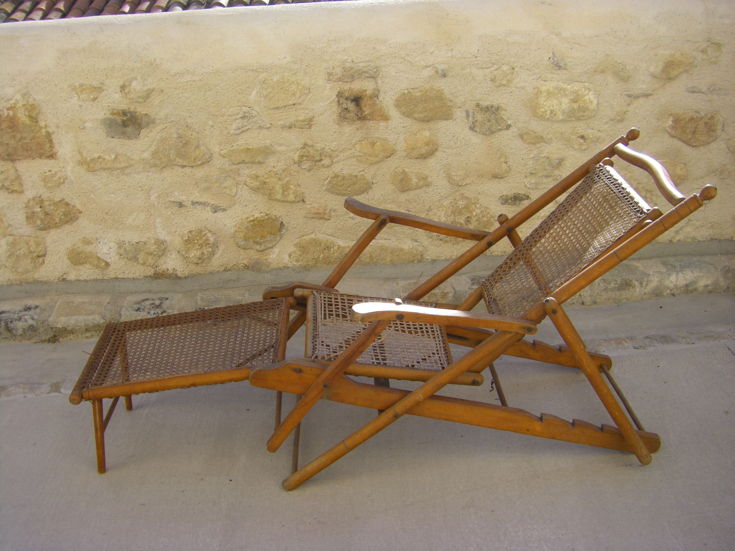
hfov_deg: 49.0
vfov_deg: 37.7
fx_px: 807
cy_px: 276
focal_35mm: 38
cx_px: 368
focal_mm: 6.3
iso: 64
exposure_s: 1/320
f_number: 3.5
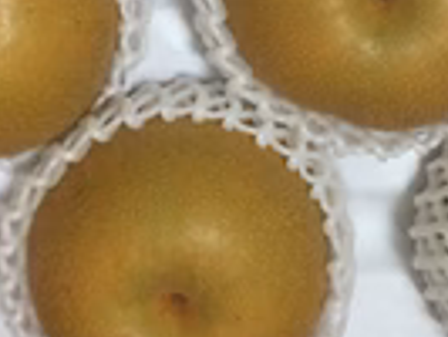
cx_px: 333
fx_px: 1205
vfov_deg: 15.6
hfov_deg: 20.9
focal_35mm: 93
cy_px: -10
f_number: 2.4
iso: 100
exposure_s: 1/33
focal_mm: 3.3
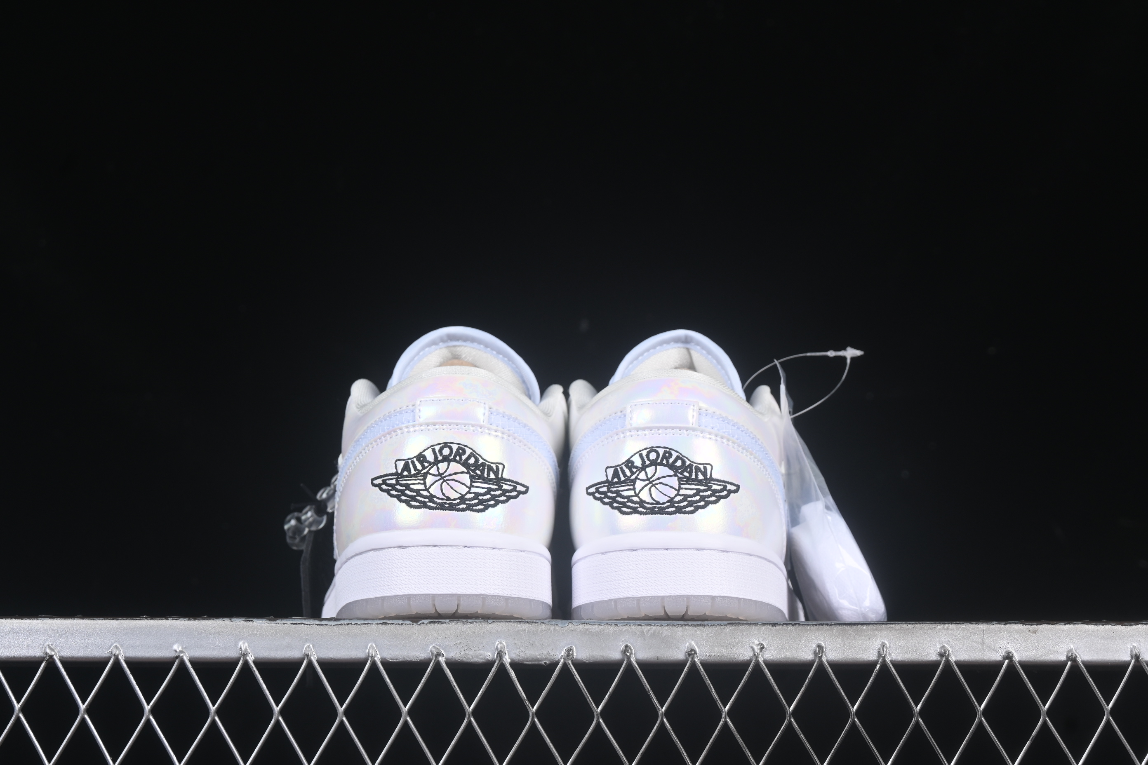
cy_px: 382
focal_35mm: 75
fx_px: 2391
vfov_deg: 18.2
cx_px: 574
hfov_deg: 27.0
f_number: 8
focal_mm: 50
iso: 160
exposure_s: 1/80
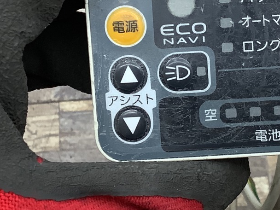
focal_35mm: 84
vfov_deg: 17.5
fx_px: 679
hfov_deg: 23.2
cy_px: 63
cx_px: 193
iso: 160
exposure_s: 1/60
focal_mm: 3.3
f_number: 2.4
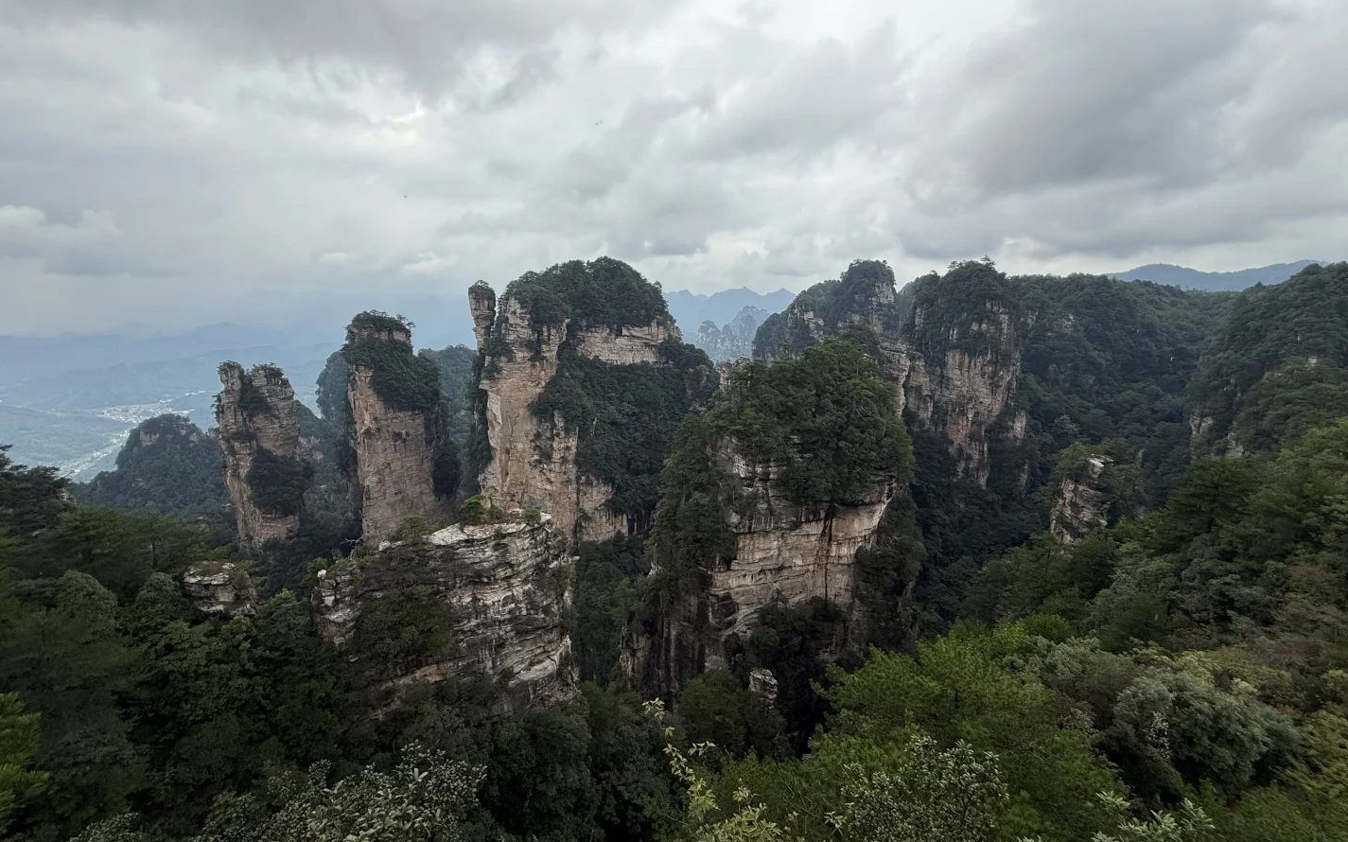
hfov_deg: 101.5
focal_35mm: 15
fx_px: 551
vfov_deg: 74.8
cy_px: 416
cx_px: 679
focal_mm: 2.22
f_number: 2.2
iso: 50
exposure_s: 1/1001
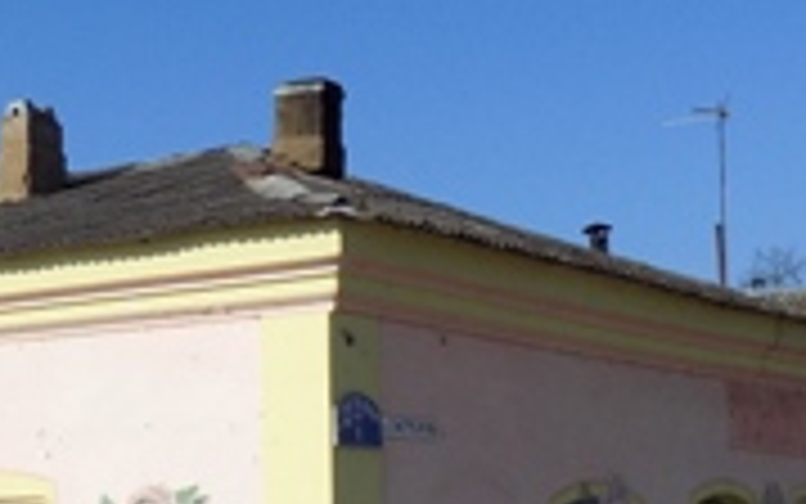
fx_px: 1912
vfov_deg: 14.9
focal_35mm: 87
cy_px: 99
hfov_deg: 23.4
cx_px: 144
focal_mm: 4
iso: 80
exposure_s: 1/160
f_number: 9.9
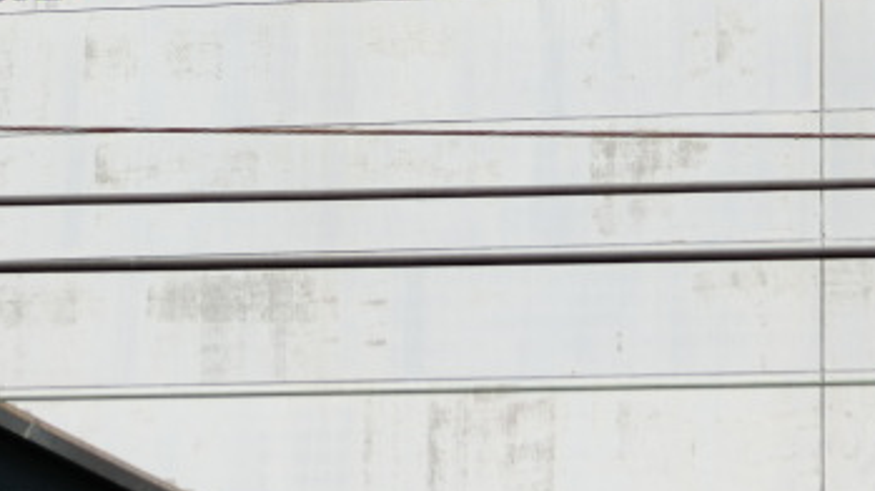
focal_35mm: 214
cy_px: -78
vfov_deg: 5.6
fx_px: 4963
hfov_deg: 10.1
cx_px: 471
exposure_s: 1/500
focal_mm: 19.1
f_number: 5.7
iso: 80
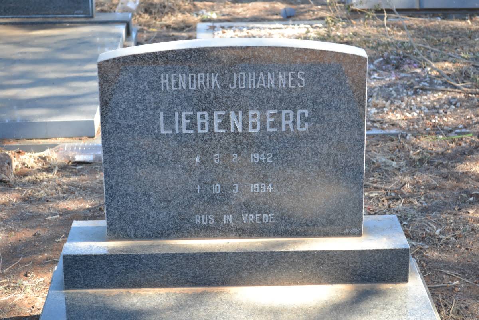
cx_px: 240
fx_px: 1098
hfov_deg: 24.6
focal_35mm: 82
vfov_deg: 16.6
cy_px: 160
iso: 400
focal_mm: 55
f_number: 5.6
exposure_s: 1/40
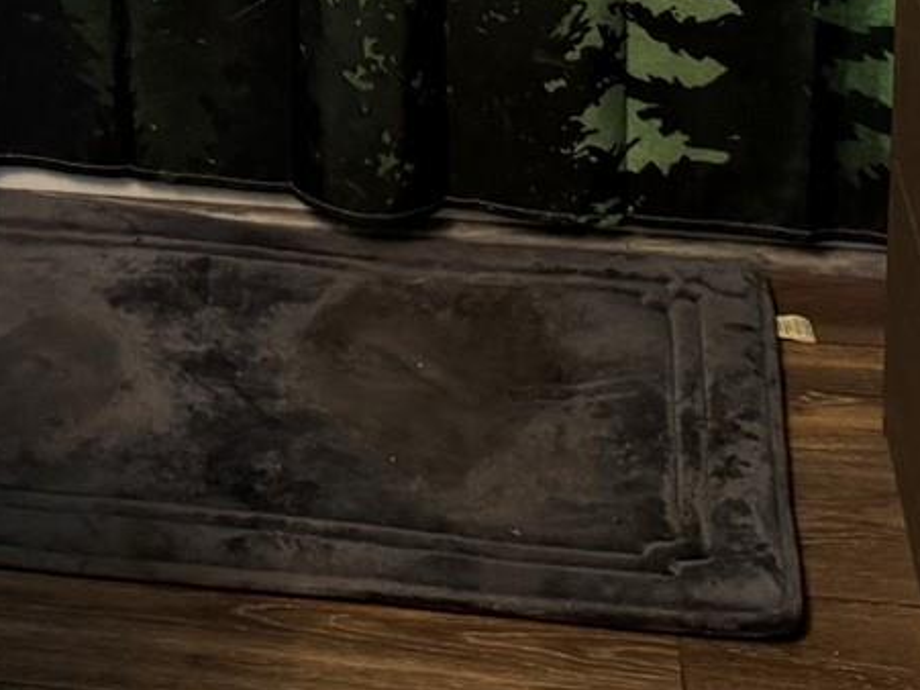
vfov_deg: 12.4
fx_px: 2896
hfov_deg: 17.1
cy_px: -578
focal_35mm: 109
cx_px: -239
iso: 160
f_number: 1.78
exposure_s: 1/60
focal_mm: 6.76
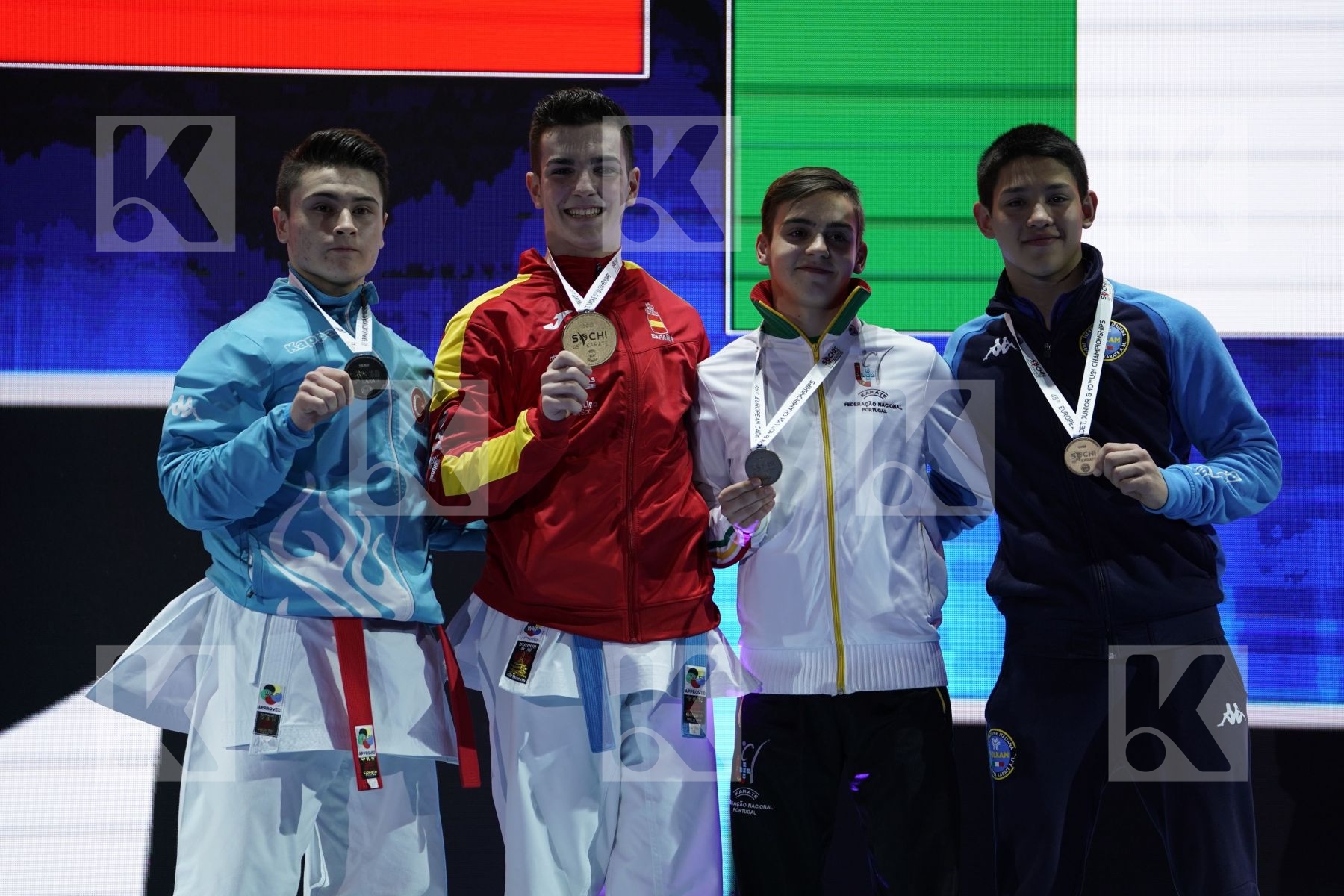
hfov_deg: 13.0
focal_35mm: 158
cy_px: 448
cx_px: 672
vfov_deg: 8.7
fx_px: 5898
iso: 640
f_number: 2.8
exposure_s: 1/500
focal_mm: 158
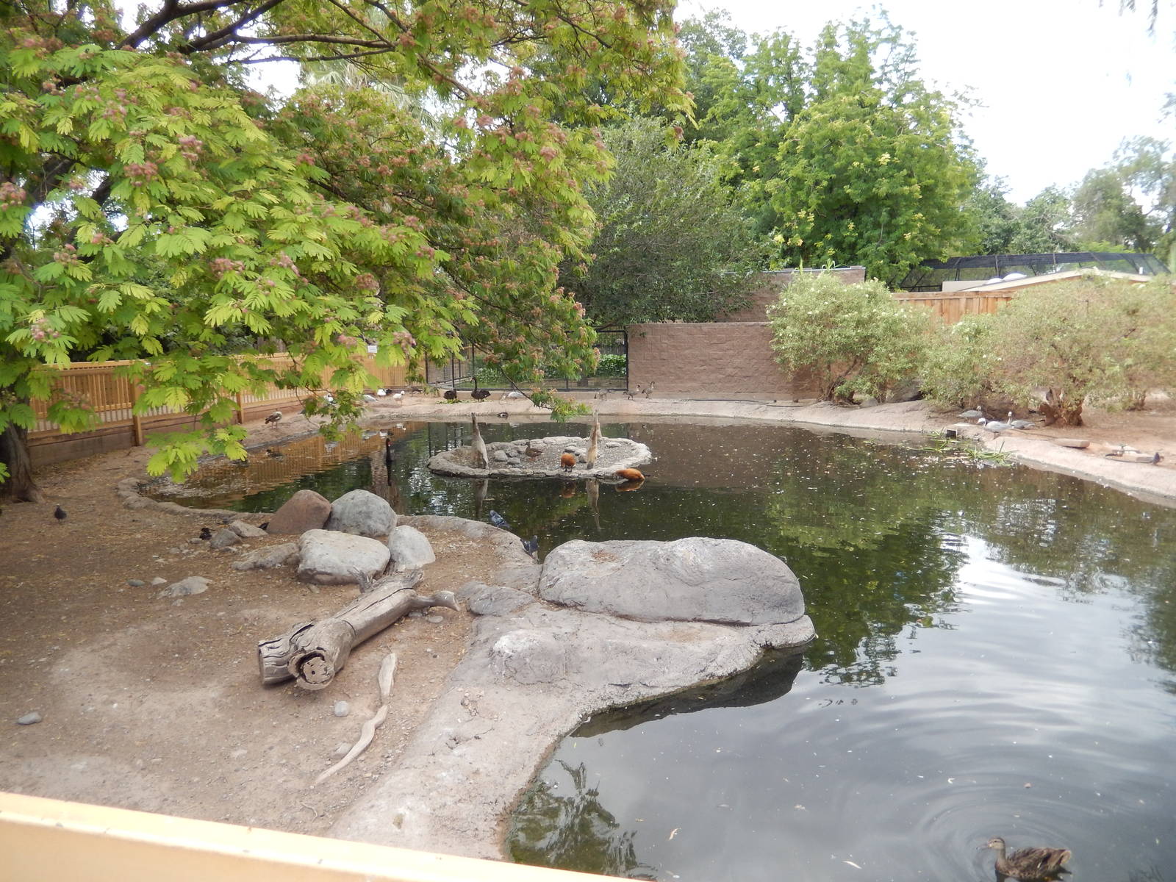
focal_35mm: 25
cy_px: 441
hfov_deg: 69.4
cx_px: 588
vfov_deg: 54.9
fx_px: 849
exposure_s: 1/160
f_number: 3.4
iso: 125
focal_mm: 4.5
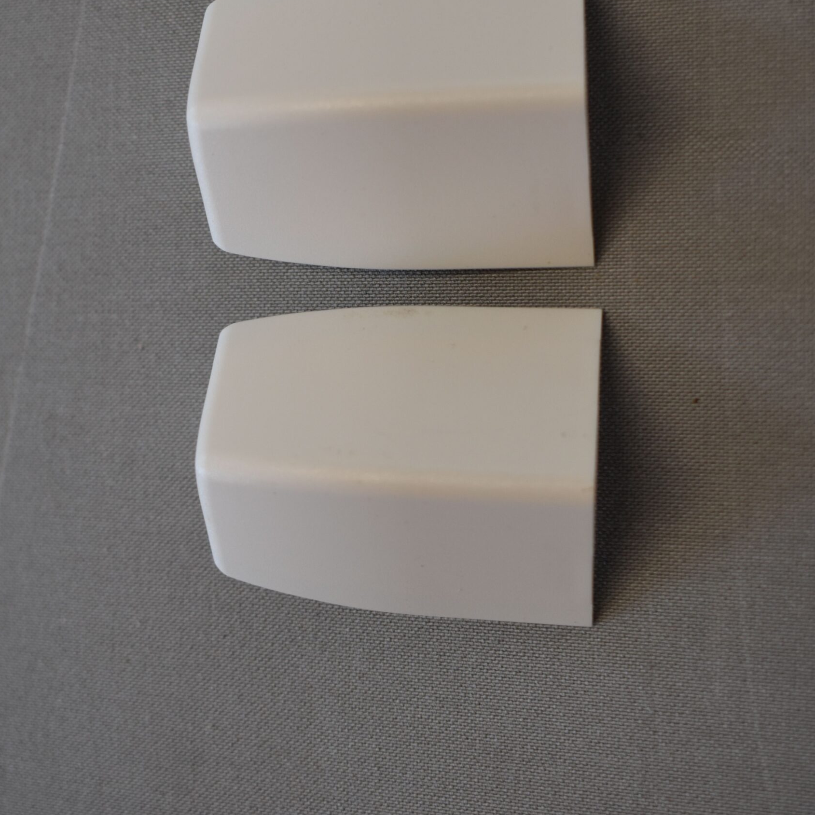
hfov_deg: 25.5
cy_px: 255
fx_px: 1802
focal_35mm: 68
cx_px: 409
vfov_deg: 25.3
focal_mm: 35
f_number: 5.6
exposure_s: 1/125
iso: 400
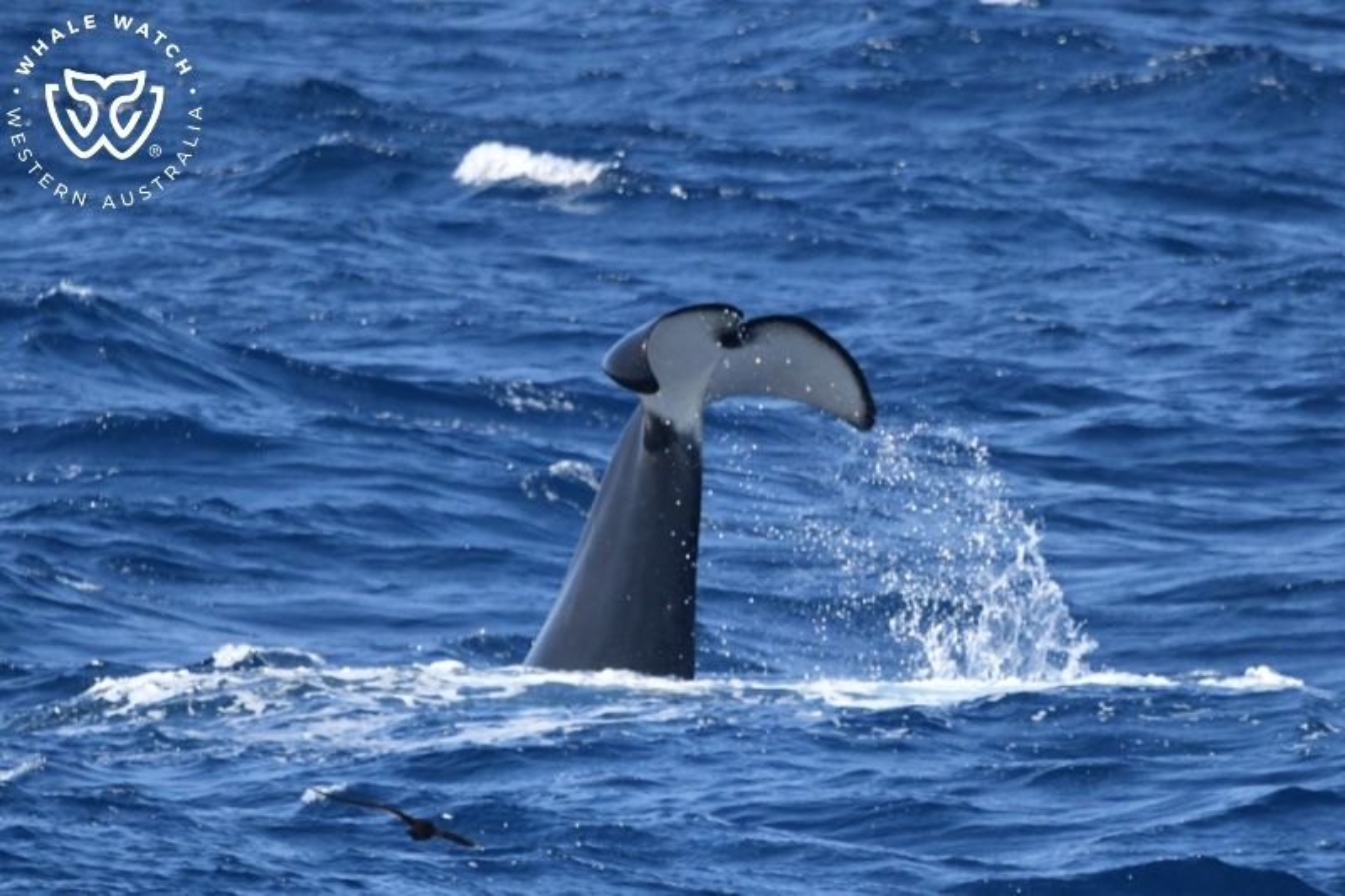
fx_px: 22411
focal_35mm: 600
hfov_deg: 3.4
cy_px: 448
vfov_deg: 2.3
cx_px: 672
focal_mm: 600
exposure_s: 1/8000
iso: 1800
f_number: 6.3
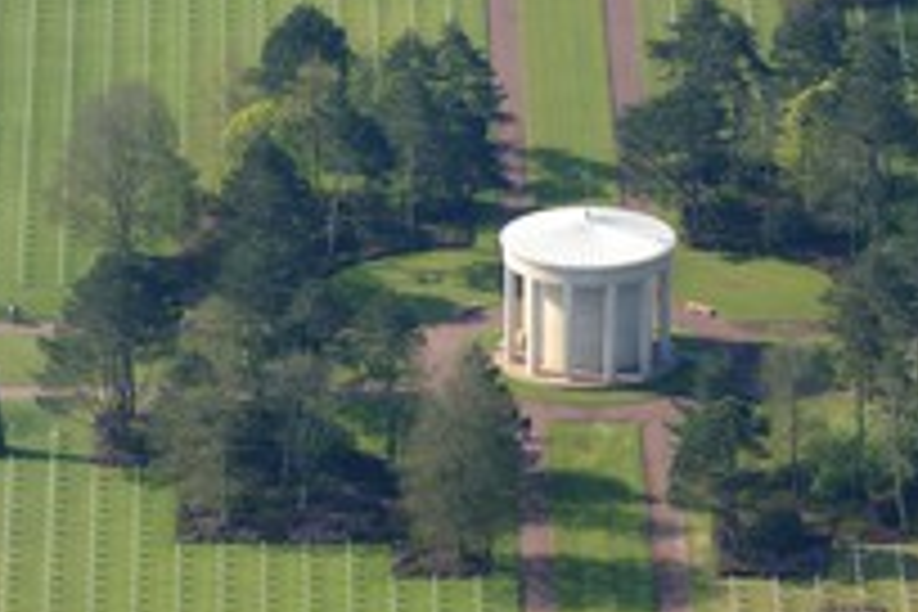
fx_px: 10480
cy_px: 266
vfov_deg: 3.3
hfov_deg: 5.0
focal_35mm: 411
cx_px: 590
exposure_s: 1/1600
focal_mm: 200
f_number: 5
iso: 400
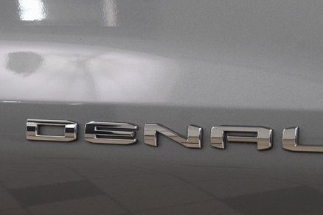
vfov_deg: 12.0
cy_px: 136
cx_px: 201
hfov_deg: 17.9
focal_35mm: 114
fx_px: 1023
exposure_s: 1/60
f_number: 6.3
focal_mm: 52
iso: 1600
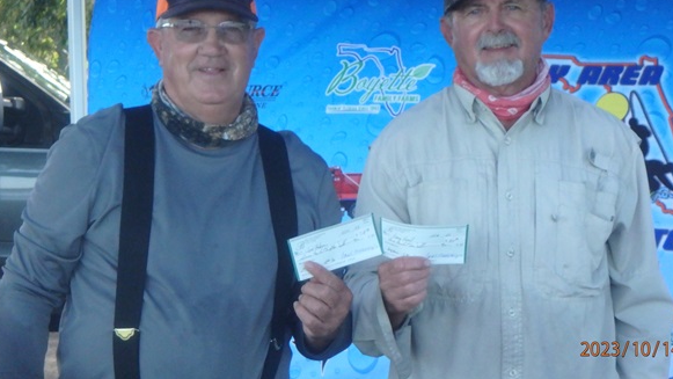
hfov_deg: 16.8
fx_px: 2285
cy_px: 126
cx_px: 350
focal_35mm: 128
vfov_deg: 9.5
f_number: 5.7
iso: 800
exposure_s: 1/200
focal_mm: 18.7
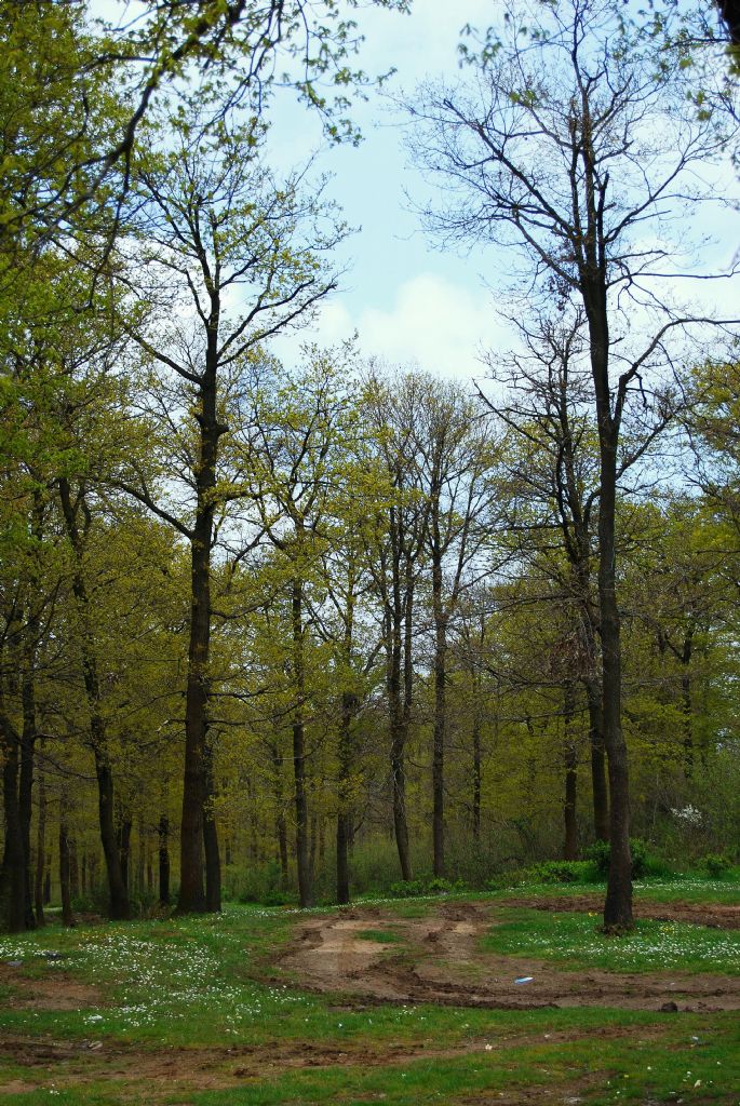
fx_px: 2307
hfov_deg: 18.2
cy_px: 553
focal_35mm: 75
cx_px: 370
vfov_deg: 27.0
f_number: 5.6
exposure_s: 1/200
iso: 100
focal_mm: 50
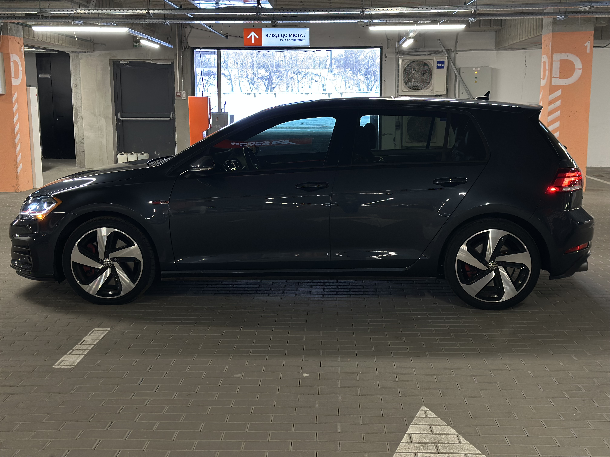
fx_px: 846
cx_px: 305
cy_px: 228
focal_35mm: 48
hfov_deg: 39.7
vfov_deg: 30.3
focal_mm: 6.86
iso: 320
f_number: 1.78
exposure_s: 1/50
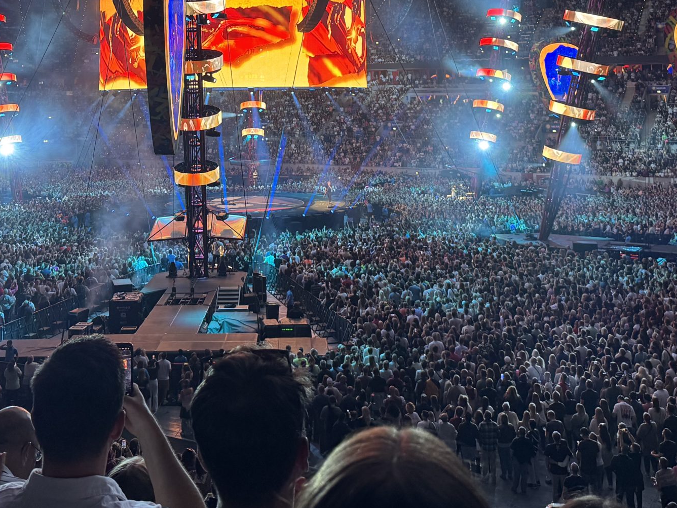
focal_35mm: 46
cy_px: 23
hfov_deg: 41.1
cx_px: 277
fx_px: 900
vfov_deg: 29.8
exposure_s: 1/100
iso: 200
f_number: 1.78
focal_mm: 6.76
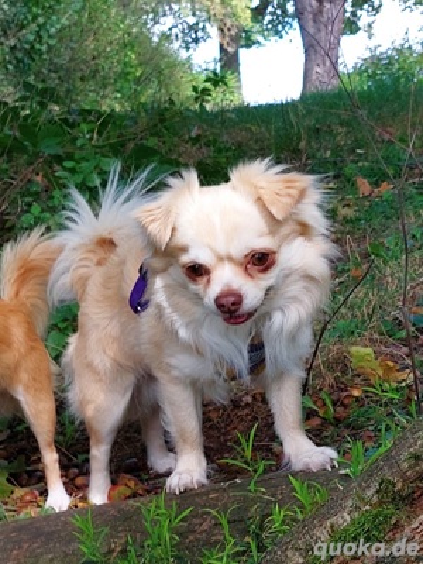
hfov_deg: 56.8
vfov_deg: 71.6
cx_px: 212
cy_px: 282
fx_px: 391
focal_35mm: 24
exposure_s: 1/123
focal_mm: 5.23
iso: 25
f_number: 1.8
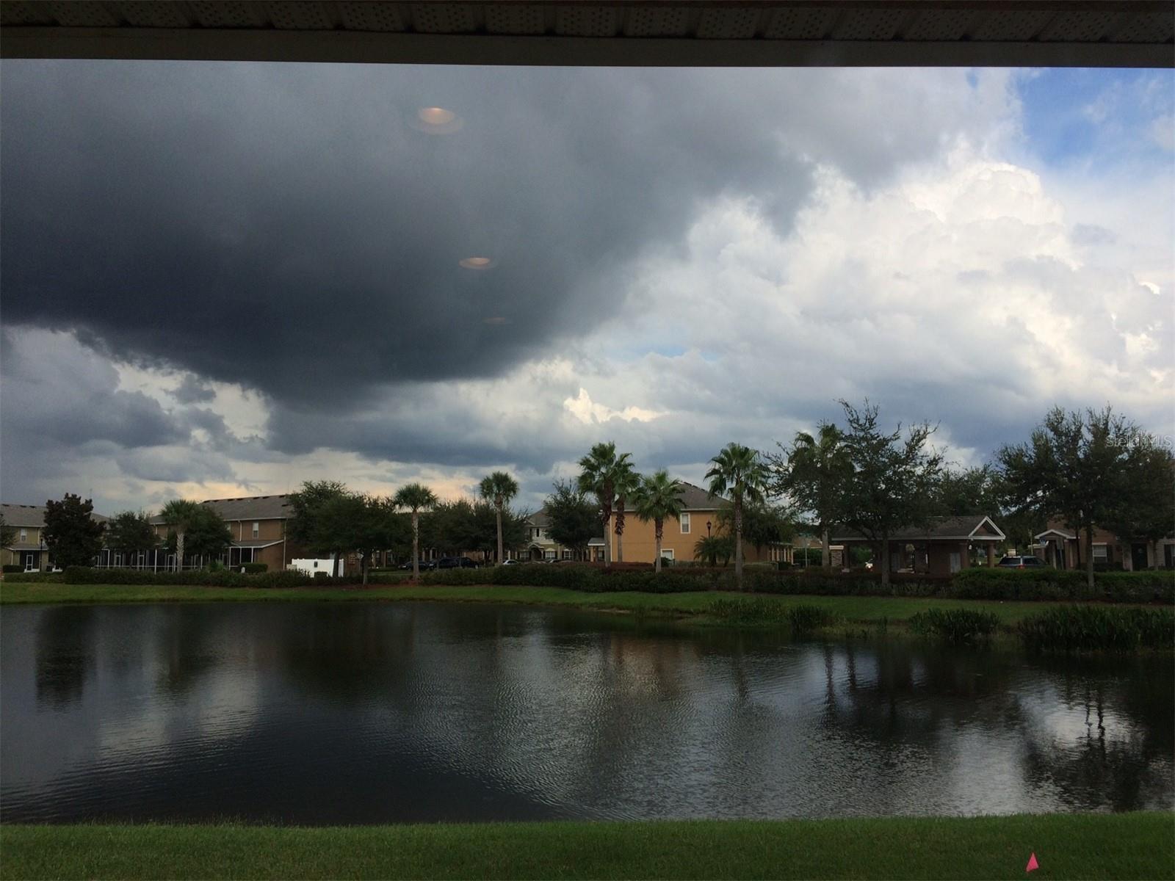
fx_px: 984
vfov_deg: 48.2
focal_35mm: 29
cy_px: 440
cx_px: 588
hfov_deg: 61.7
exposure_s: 1/2053
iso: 32
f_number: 2.2
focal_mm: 4.15
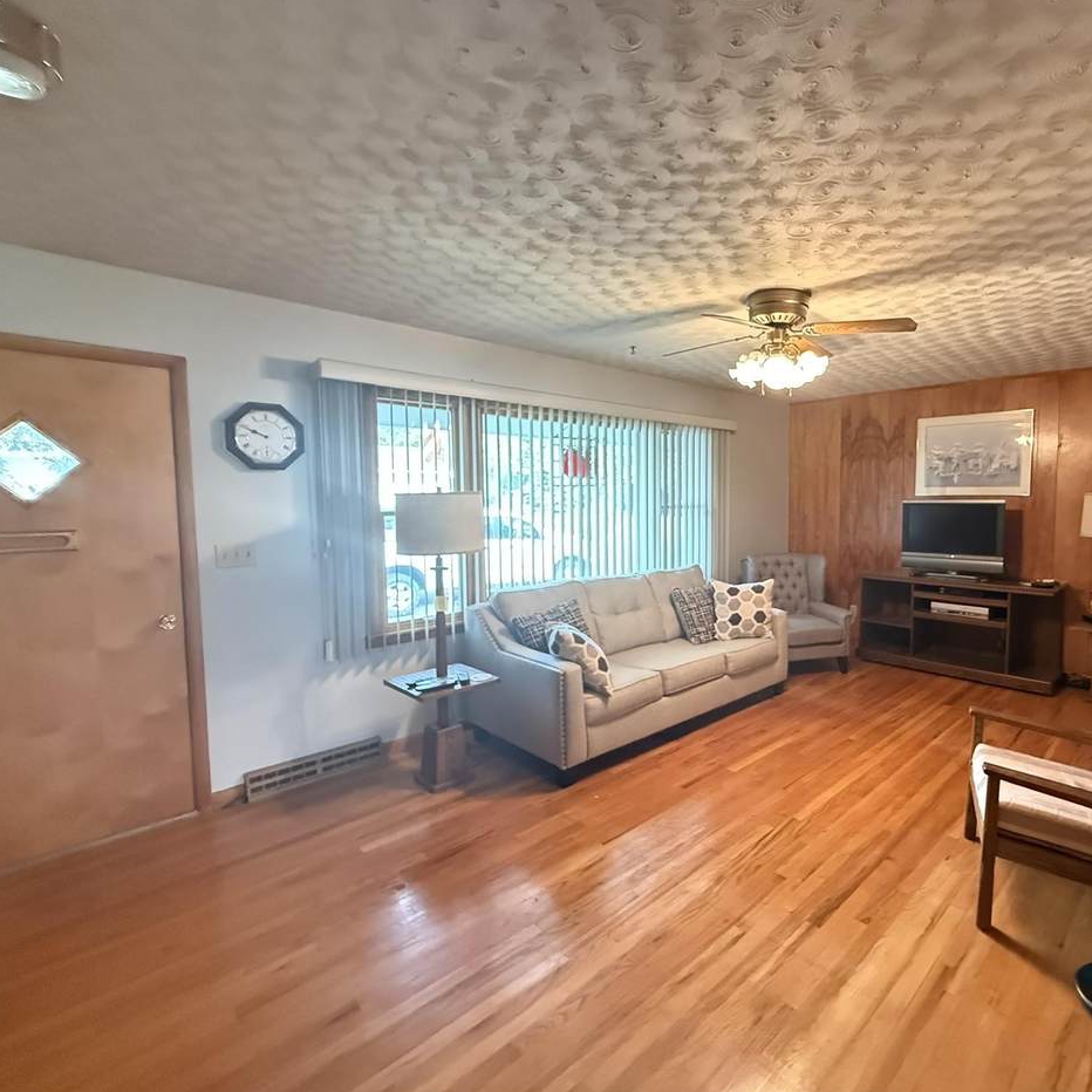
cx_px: 681
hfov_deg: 82.4
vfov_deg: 84.0
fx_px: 607
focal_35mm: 17
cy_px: 540
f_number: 2.2
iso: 1250
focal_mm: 2.22
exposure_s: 1/60
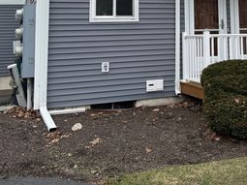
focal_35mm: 56
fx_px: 399
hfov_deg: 33.4
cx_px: 197
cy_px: -19
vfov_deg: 24.3
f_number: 1.78
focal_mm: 6.76
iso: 100
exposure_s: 1/3425
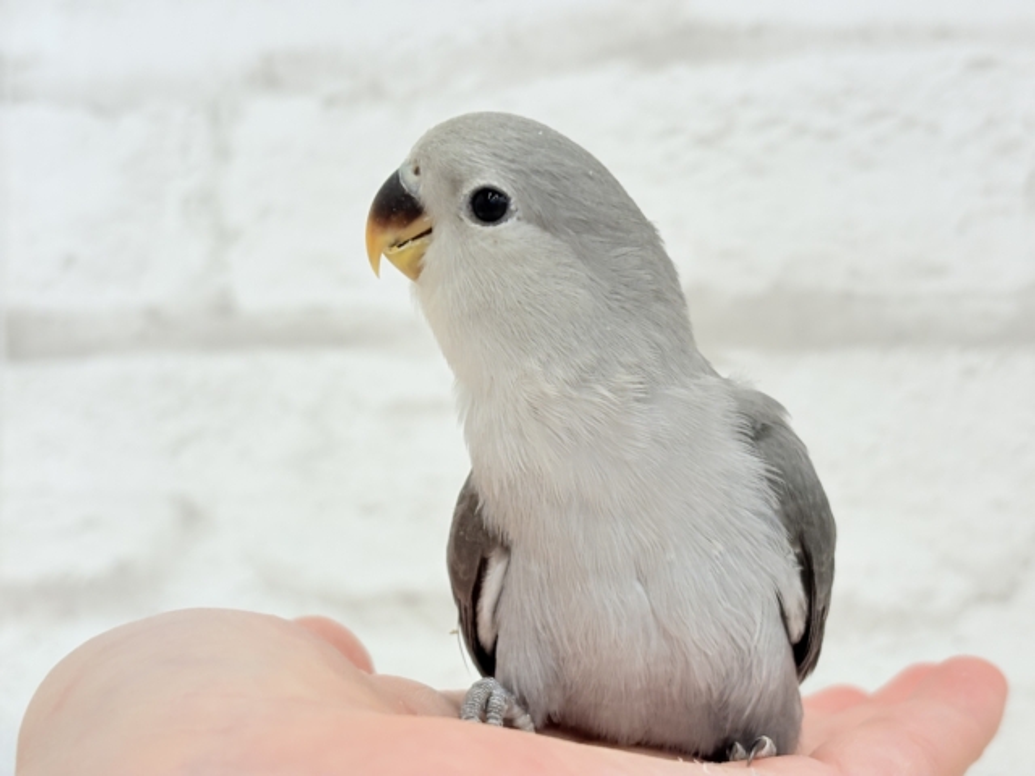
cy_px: 388
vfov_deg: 28.0
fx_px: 1555
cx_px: 518
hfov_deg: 36.8
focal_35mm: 52
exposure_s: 1/50
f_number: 1.6
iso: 40
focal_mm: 5.96
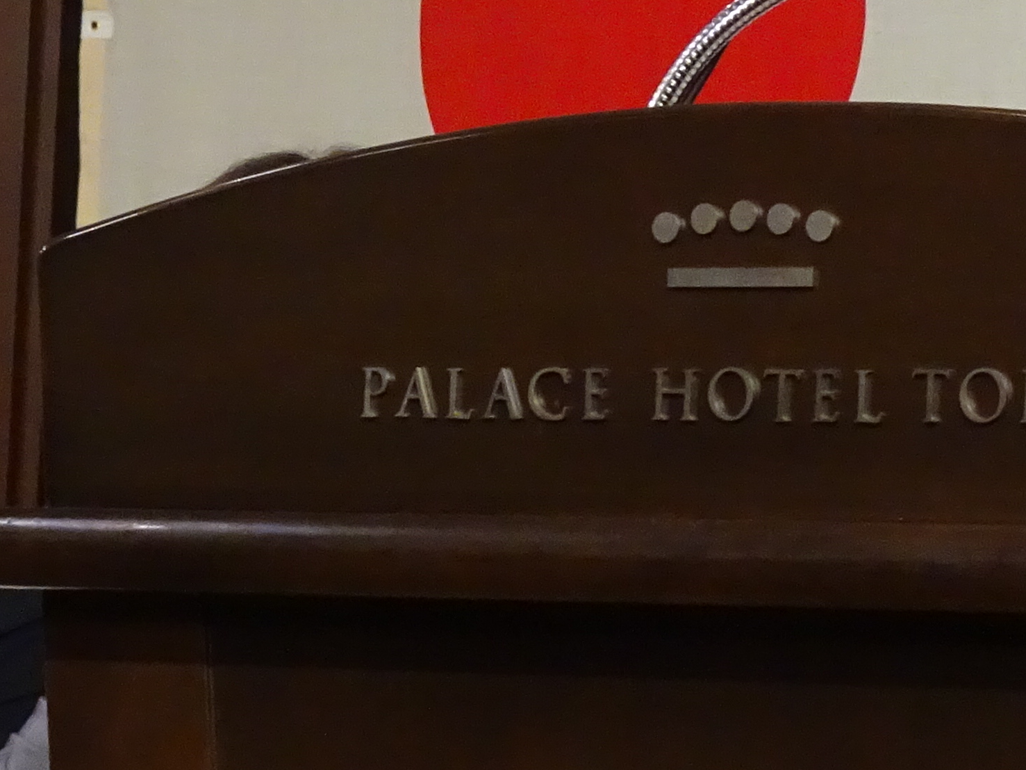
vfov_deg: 8.3
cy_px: 83
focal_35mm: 179
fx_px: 5306
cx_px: 1380
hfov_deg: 10.8
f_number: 4.5
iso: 500
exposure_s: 1/60
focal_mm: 9.18
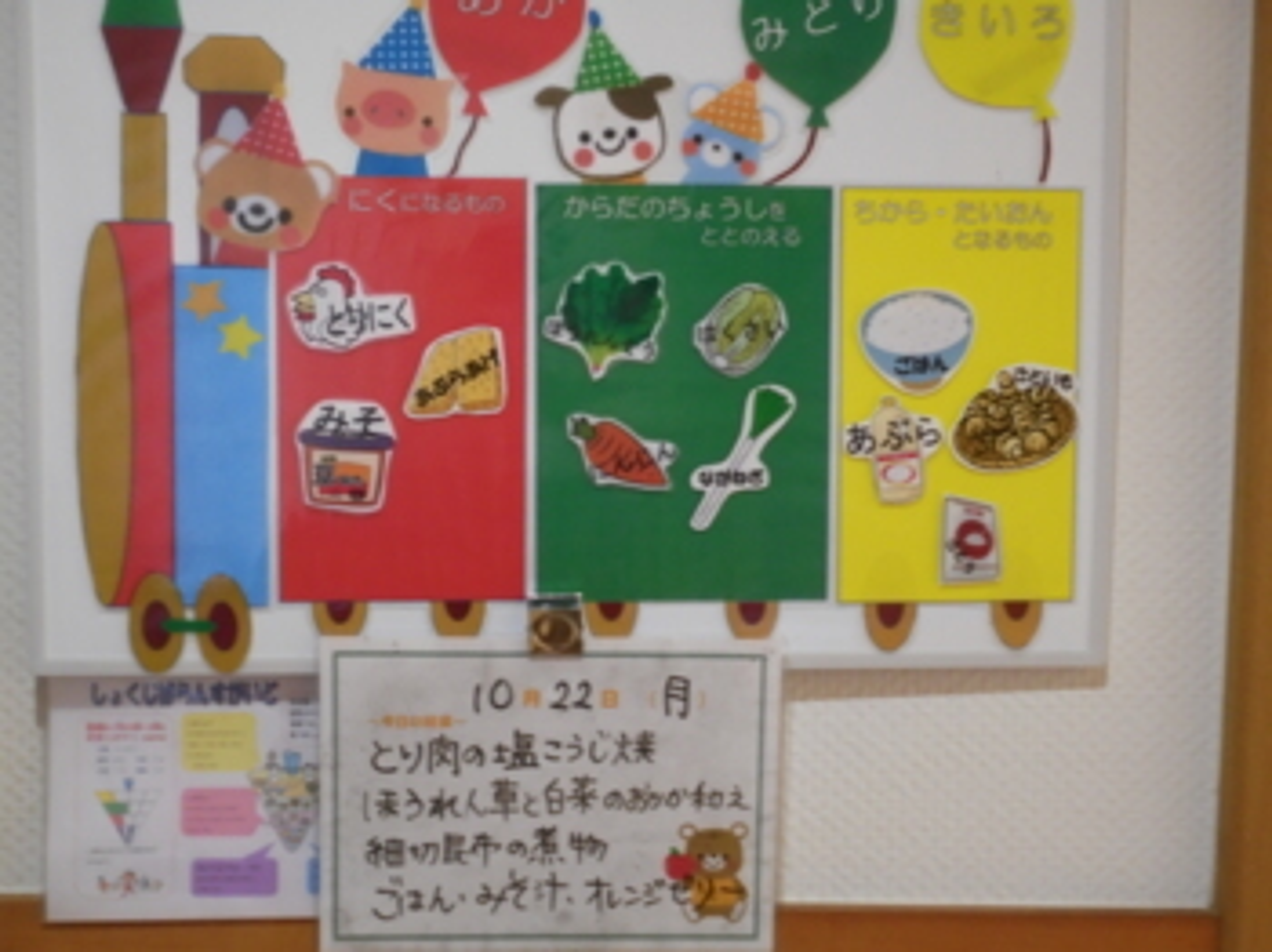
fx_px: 1579
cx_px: 636
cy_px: 476
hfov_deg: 43.9
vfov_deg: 33.6
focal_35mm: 43
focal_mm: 7.8
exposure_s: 1/13
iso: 400
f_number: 4.5
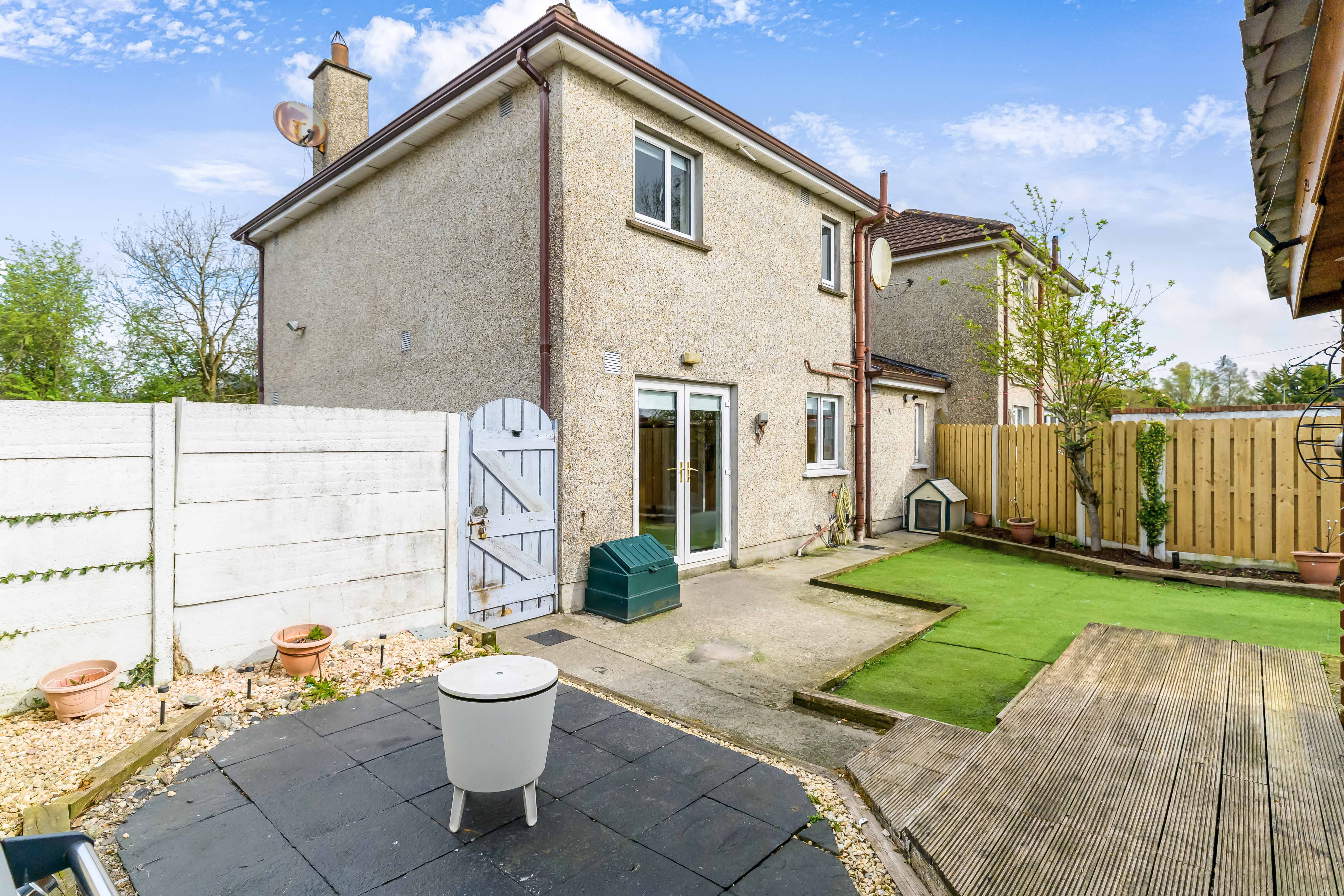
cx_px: 672
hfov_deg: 93.3
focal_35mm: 17
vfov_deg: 70.4
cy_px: 448
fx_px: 635
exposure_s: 1/1000
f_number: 6.3
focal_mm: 17
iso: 640
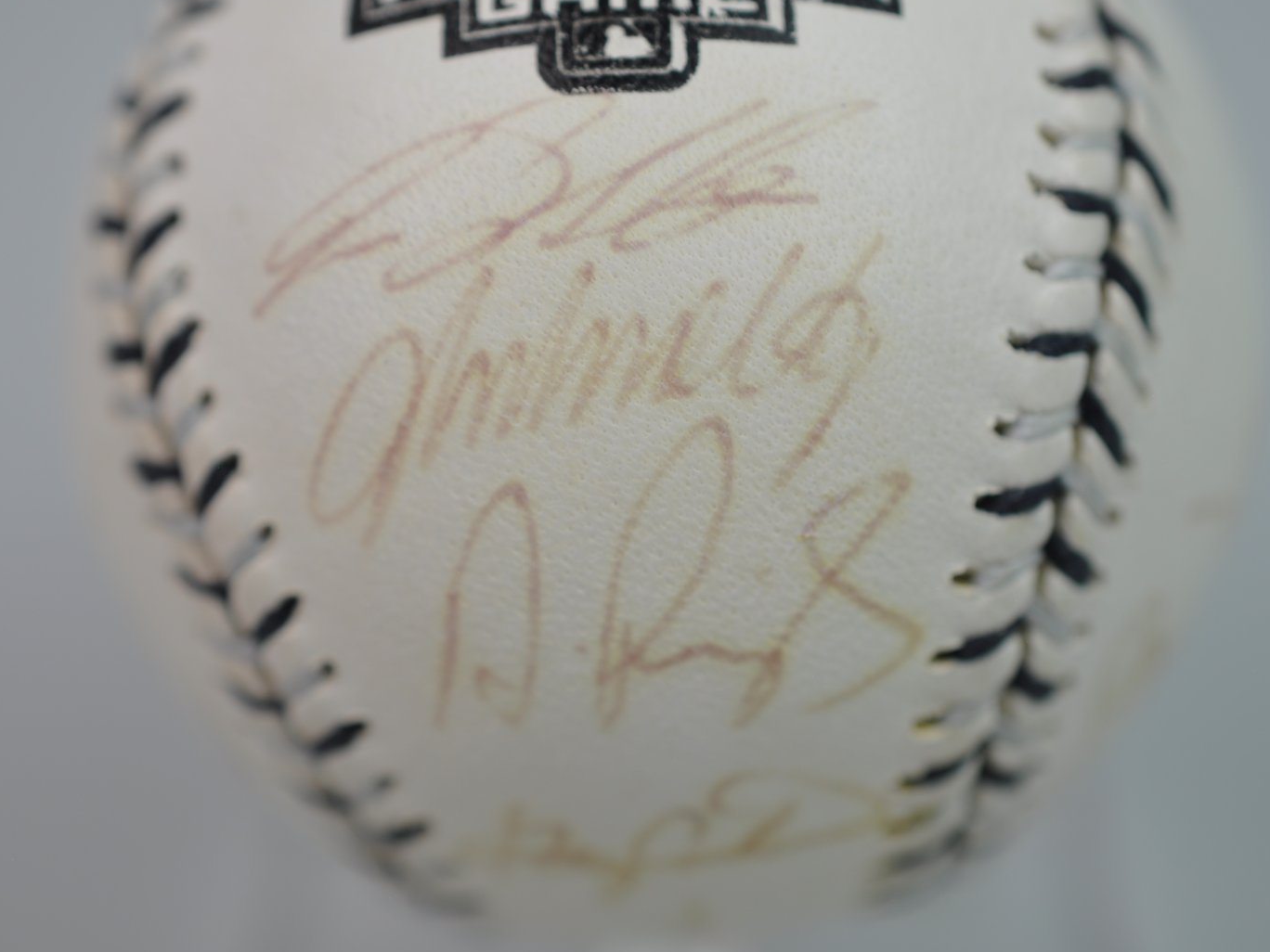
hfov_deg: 27.0
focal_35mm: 72
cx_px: 610
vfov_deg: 20.4
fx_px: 2642
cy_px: 445
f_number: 4.5
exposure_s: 1/80
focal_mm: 40
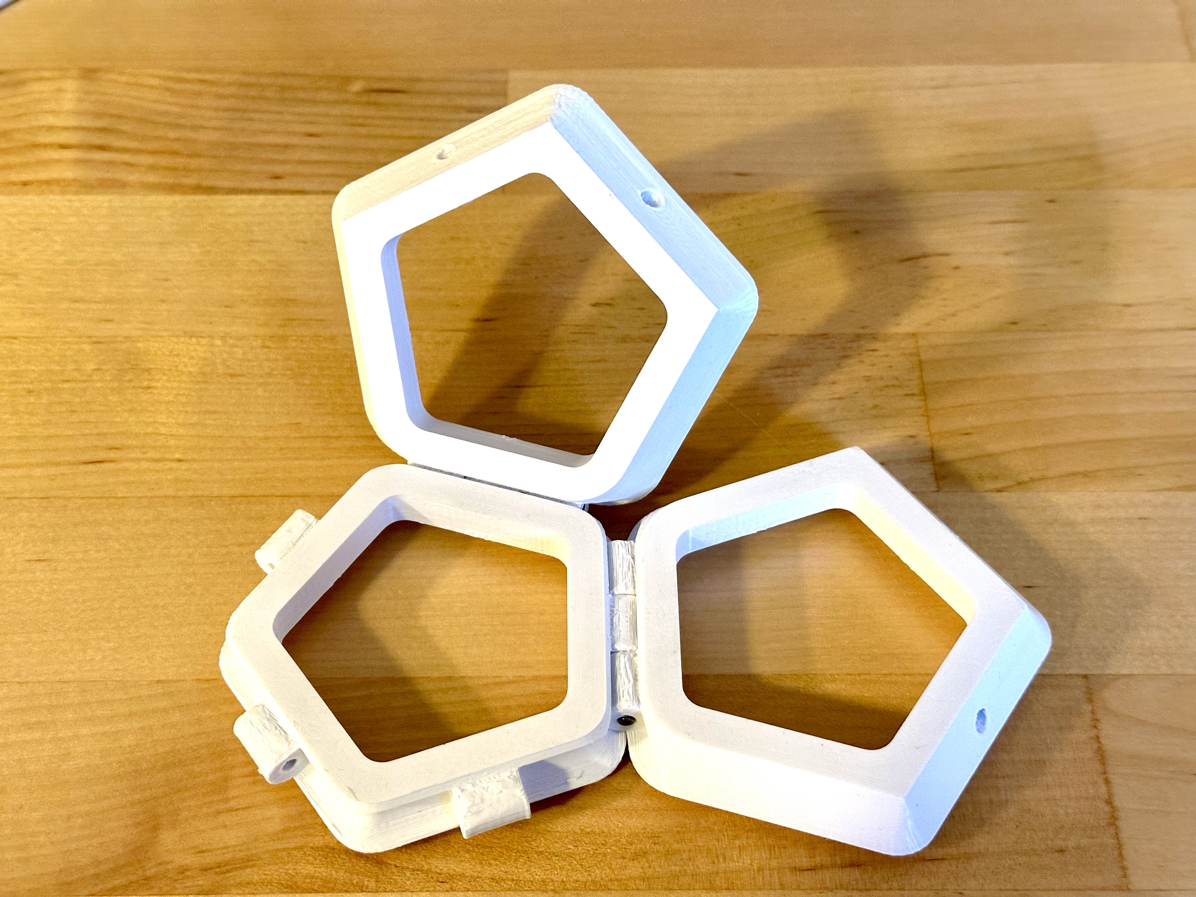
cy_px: 448
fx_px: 1658
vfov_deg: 30.3
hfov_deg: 39.7
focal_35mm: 48
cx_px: 598
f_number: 1.78
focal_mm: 6.86
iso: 250
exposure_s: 1/40
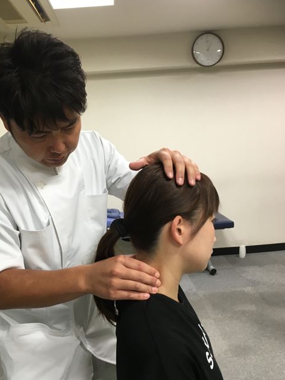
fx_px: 351
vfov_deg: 56.7
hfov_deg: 44.1
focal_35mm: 32
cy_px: 205
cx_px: 131
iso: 50
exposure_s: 1/30
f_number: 2.2
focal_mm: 4.15
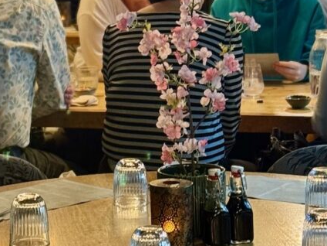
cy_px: -46
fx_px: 1096
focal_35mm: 116
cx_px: 69
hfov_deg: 16.9
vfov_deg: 12.5
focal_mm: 6.76
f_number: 1.78
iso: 200
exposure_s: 1/33
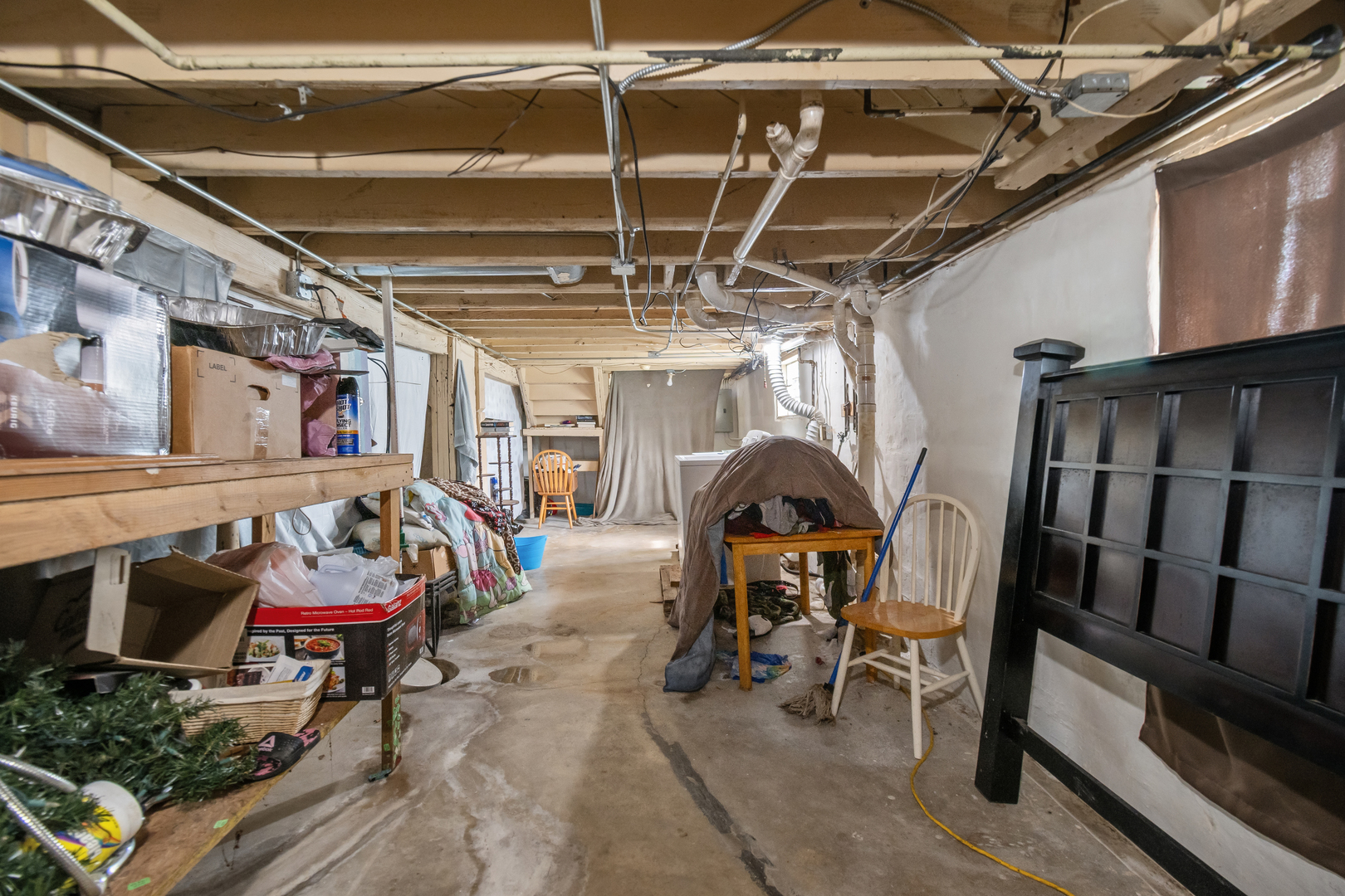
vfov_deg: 77.3
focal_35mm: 15
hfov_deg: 100.4
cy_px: 448
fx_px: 560
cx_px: 672
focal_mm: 10
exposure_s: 1/30
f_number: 8
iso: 400
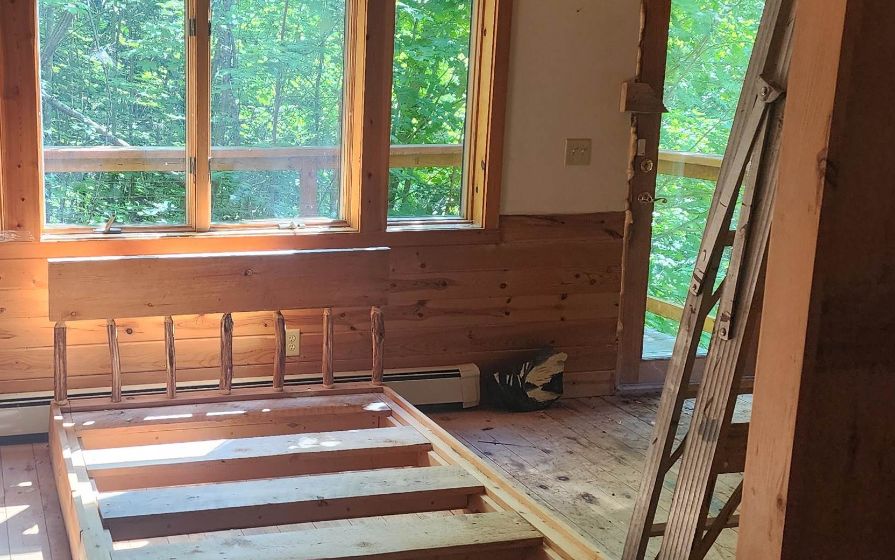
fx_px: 1098
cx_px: 264
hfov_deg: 43.4
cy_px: 282
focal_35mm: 45
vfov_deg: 28.6
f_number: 1.8
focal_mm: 6.4
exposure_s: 1/180
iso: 125
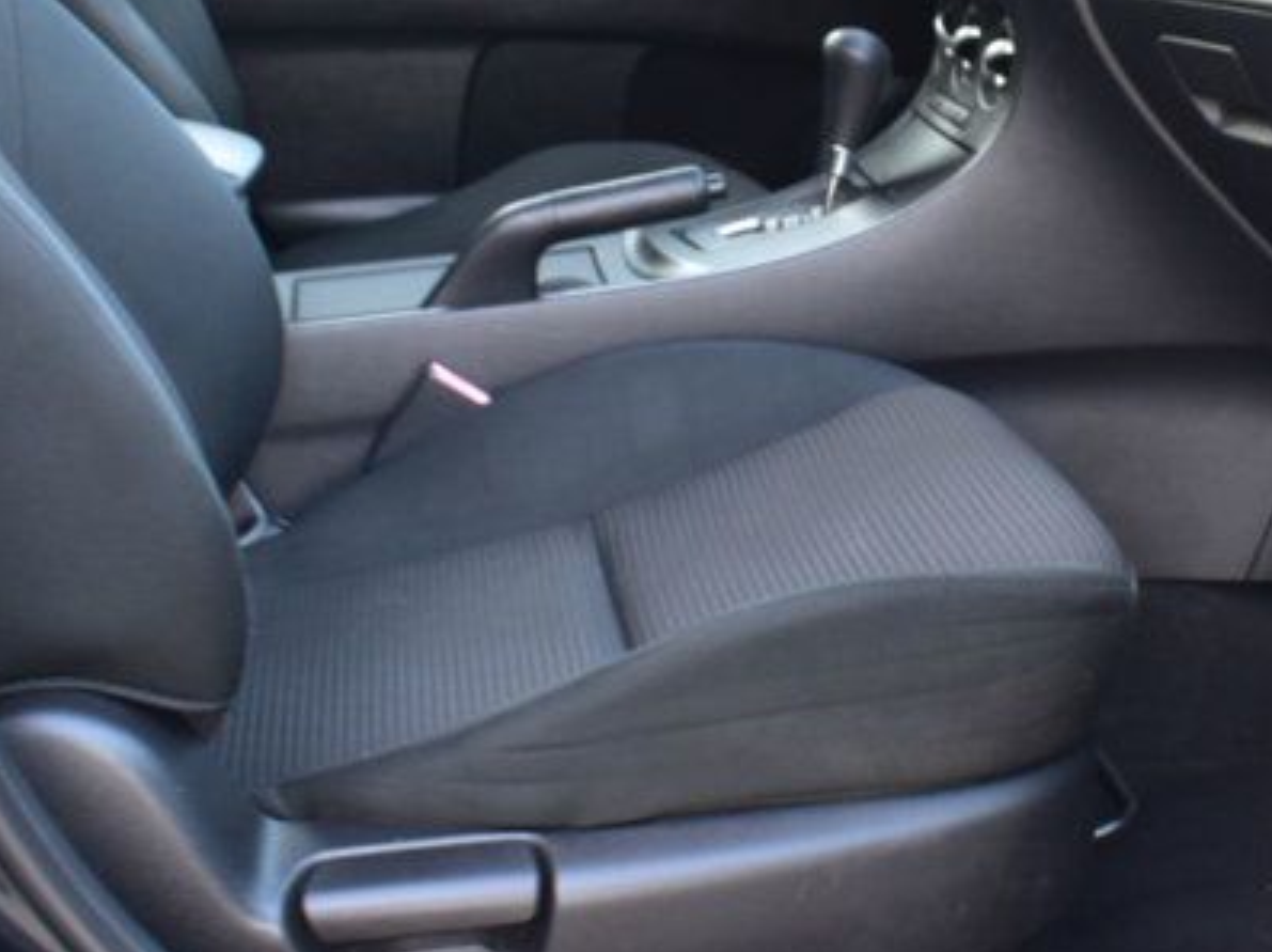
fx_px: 2460
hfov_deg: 28.7
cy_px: 269
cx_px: 894
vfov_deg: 21.8
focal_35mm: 67
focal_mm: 18
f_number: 6.3
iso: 400
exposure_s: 1/15
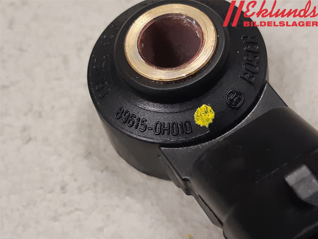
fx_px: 239
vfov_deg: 53.1
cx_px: 159
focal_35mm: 26
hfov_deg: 67.3
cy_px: 120
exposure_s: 1/50
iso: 160
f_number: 1.7
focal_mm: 3.93
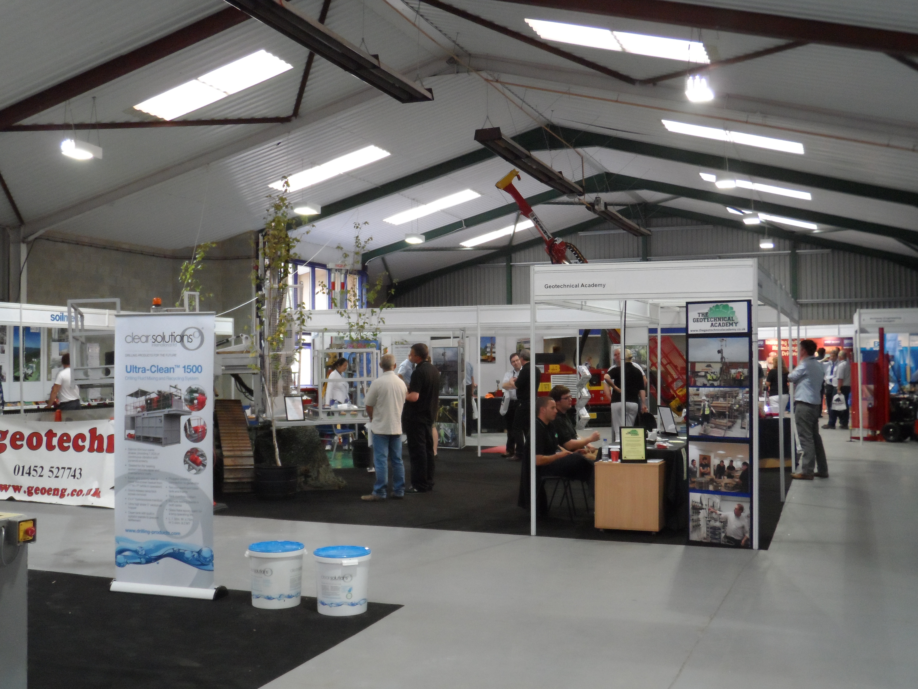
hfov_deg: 45.8
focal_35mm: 41
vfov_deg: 35.1
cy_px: 344
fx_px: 1087
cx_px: 459
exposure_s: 1/45
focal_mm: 6.8
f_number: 3.7
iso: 400
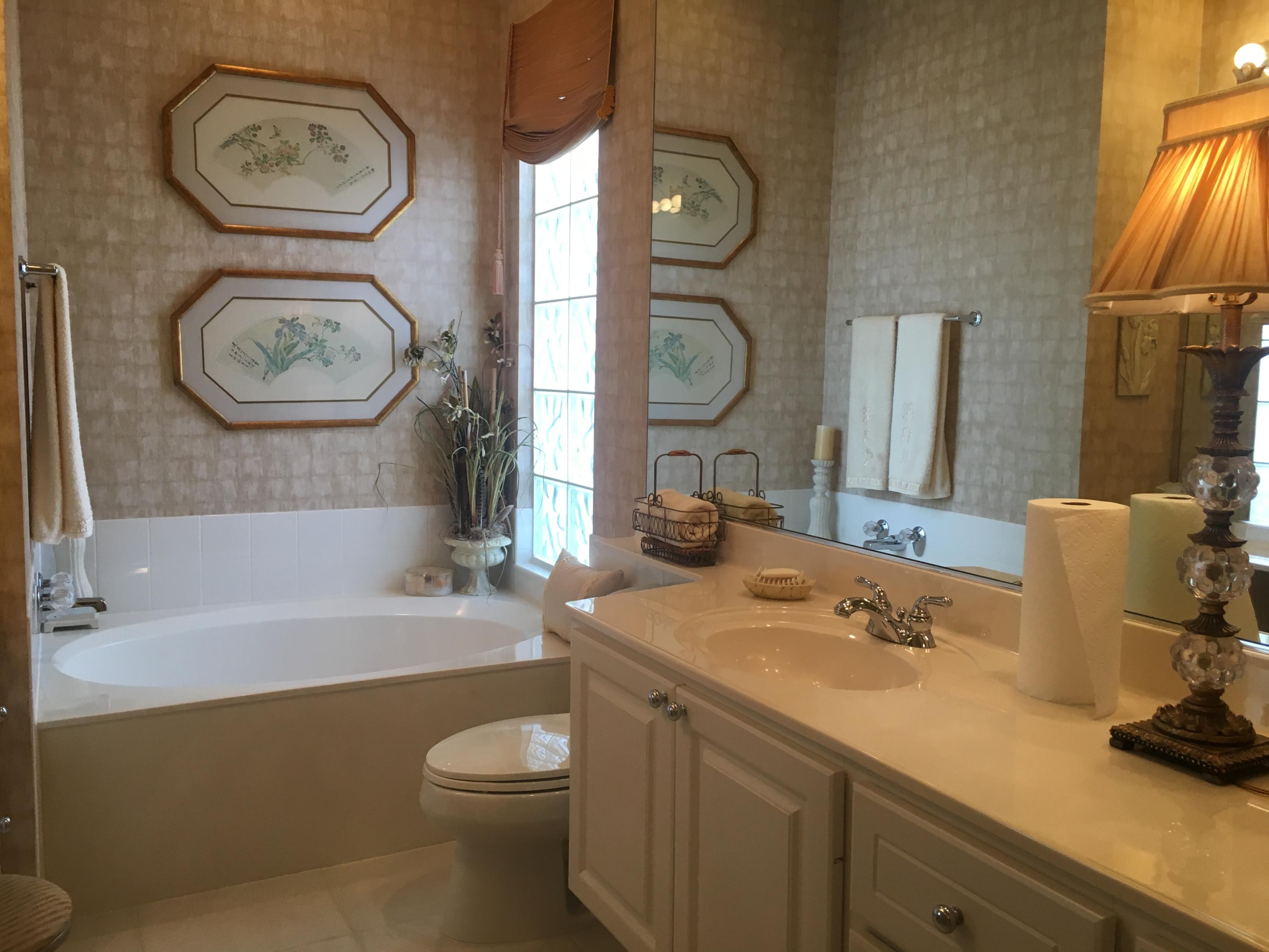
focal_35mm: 29
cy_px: 476
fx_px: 1063
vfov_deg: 48.2
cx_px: 634
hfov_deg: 61.7
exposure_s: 1/30
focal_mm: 4.15
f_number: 2.2
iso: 32
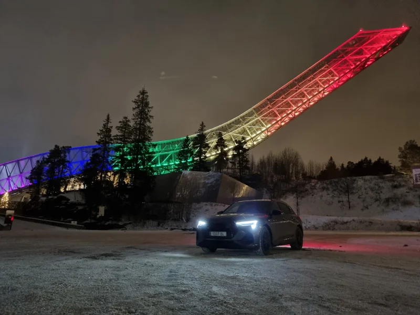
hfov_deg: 67.3
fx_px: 315
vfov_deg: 53.1
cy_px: 158
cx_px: 210
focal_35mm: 26
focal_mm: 5.4
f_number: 1.8
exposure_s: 1/17
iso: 1250
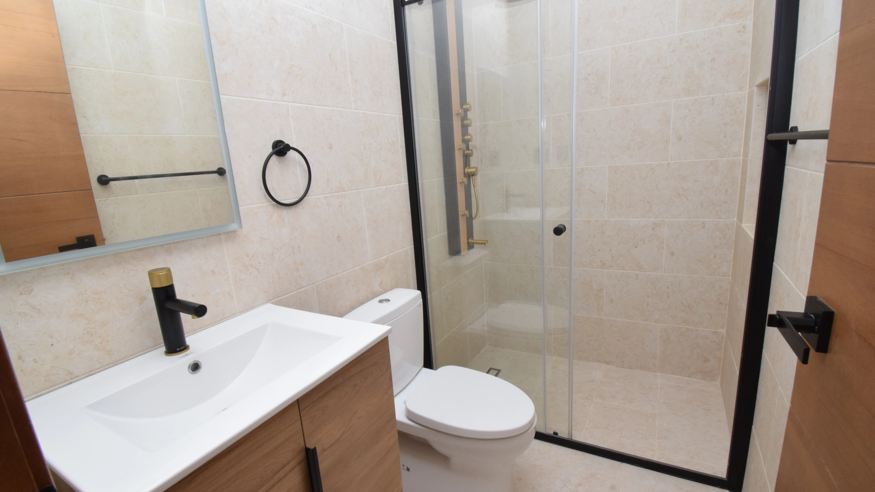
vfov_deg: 67.0
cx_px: 439
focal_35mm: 16
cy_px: 260
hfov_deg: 99.4
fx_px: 371
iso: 800
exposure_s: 1/160
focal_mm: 10
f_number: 16
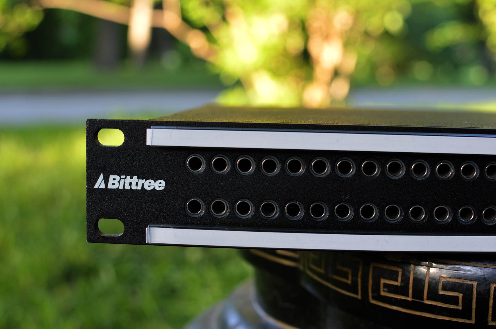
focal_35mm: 52
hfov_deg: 37.9
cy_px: 164
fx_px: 723
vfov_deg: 25.7
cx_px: 248
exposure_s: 1/60
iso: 400
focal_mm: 35
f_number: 5
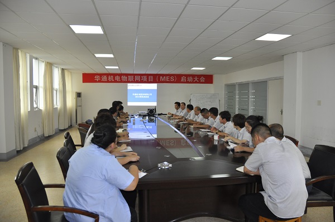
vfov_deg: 47.8
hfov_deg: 67.5
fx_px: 251
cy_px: 111
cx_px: 168
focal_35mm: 27
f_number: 4
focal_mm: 18
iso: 800
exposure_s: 1/80
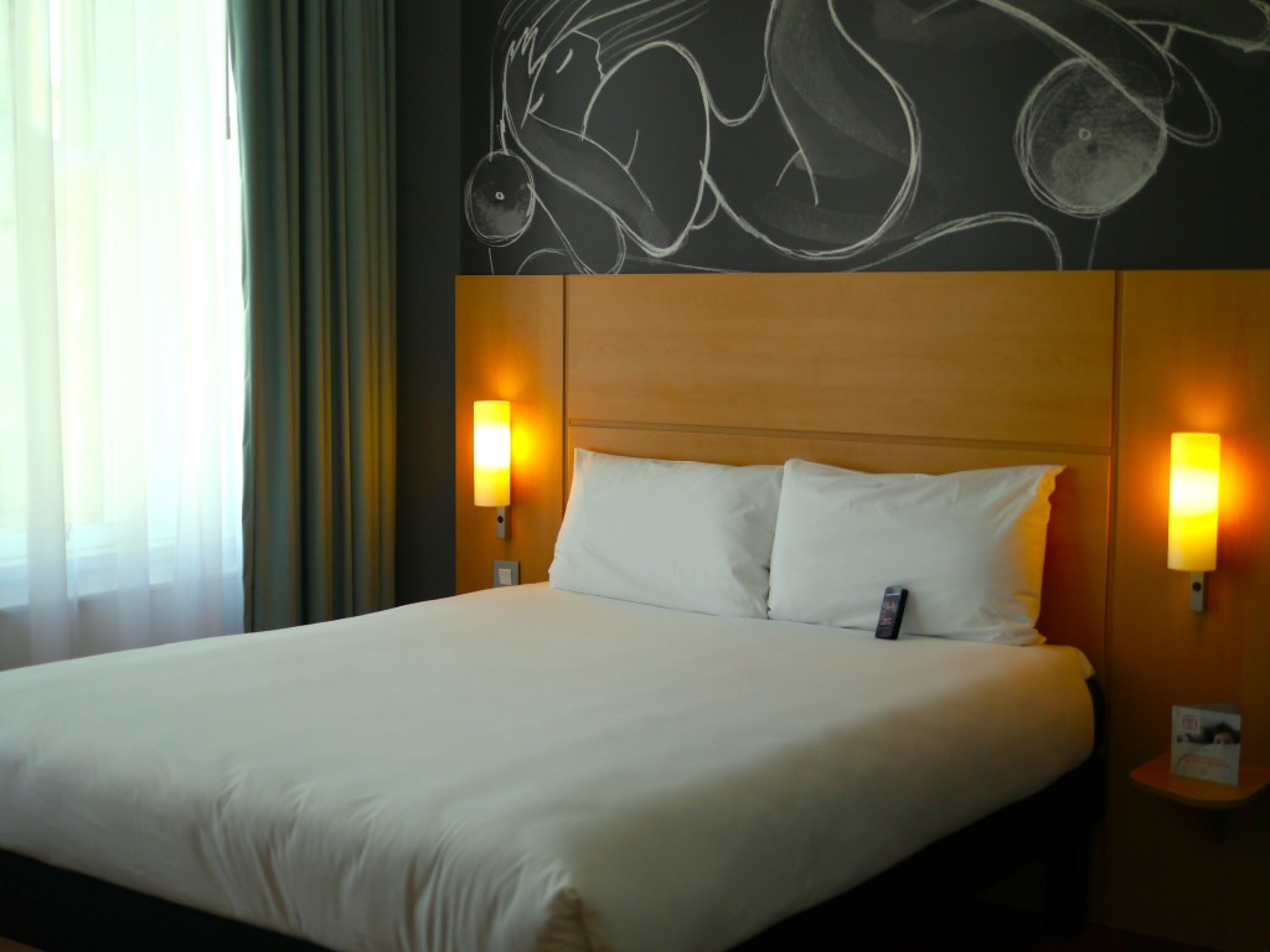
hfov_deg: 38.2
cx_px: 635
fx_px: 1834
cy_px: 476
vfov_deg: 29.1
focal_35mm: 50
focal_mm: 25
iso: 160
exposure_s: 1/800
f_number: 1.4
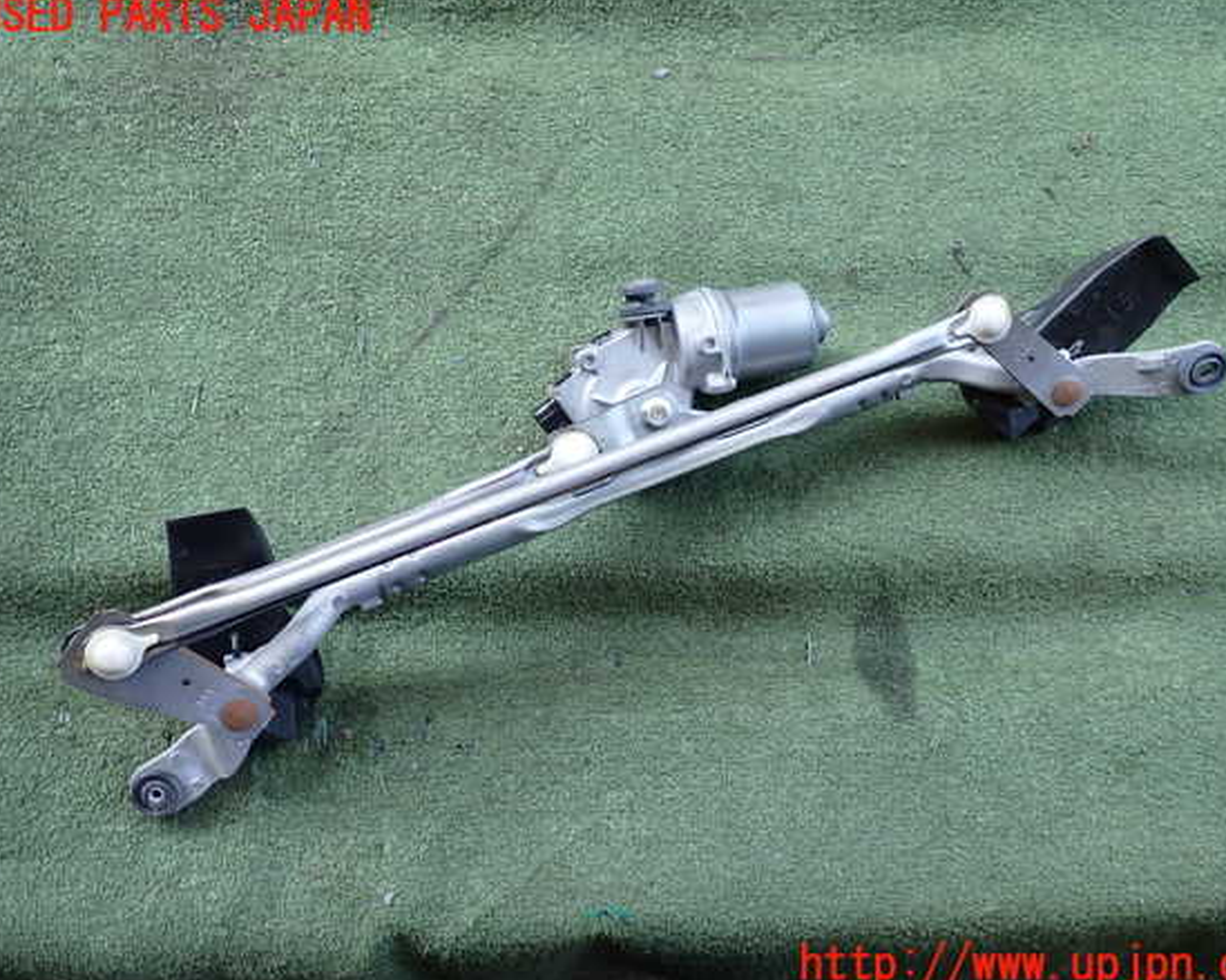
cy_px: 491
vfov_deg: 45.8
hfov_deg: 55.7
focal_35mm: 32
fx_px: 1161
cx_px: 634
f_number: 2.3
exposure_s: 1/125
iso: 160
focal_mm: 5.4
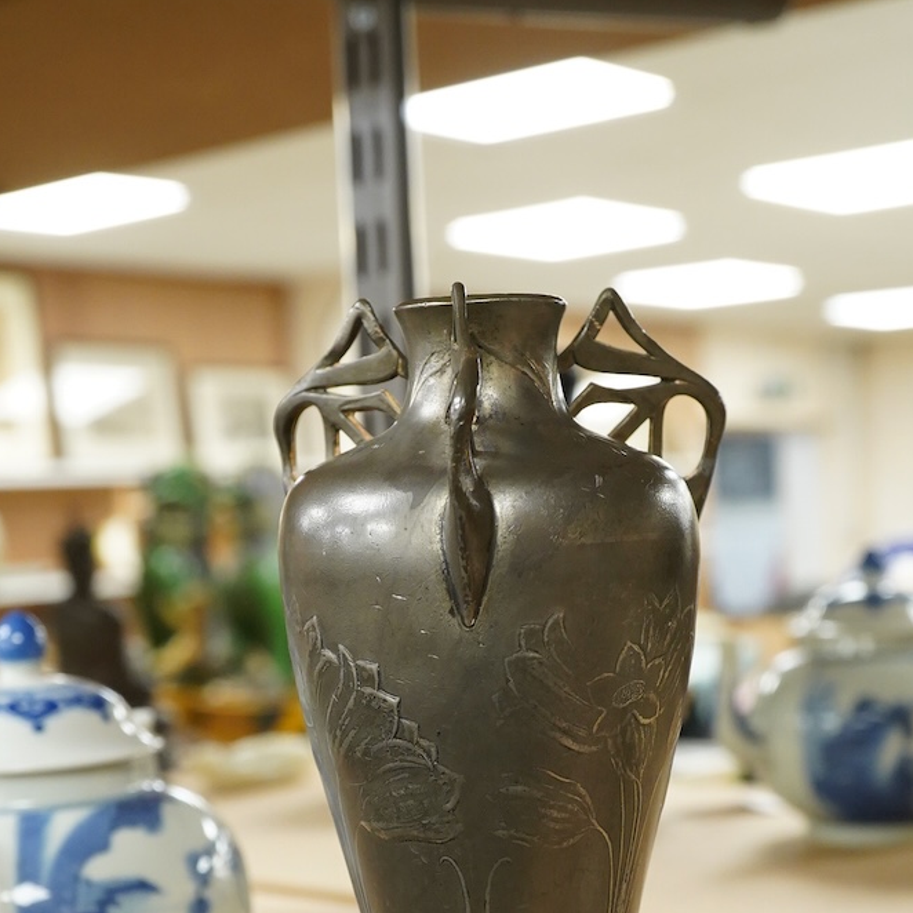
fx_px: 1940
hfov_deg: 26.5
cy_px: 697
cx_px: 476
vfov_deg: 26.1
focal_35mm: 65
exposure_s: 1/100
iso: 2500
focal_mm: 30
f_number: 5.6
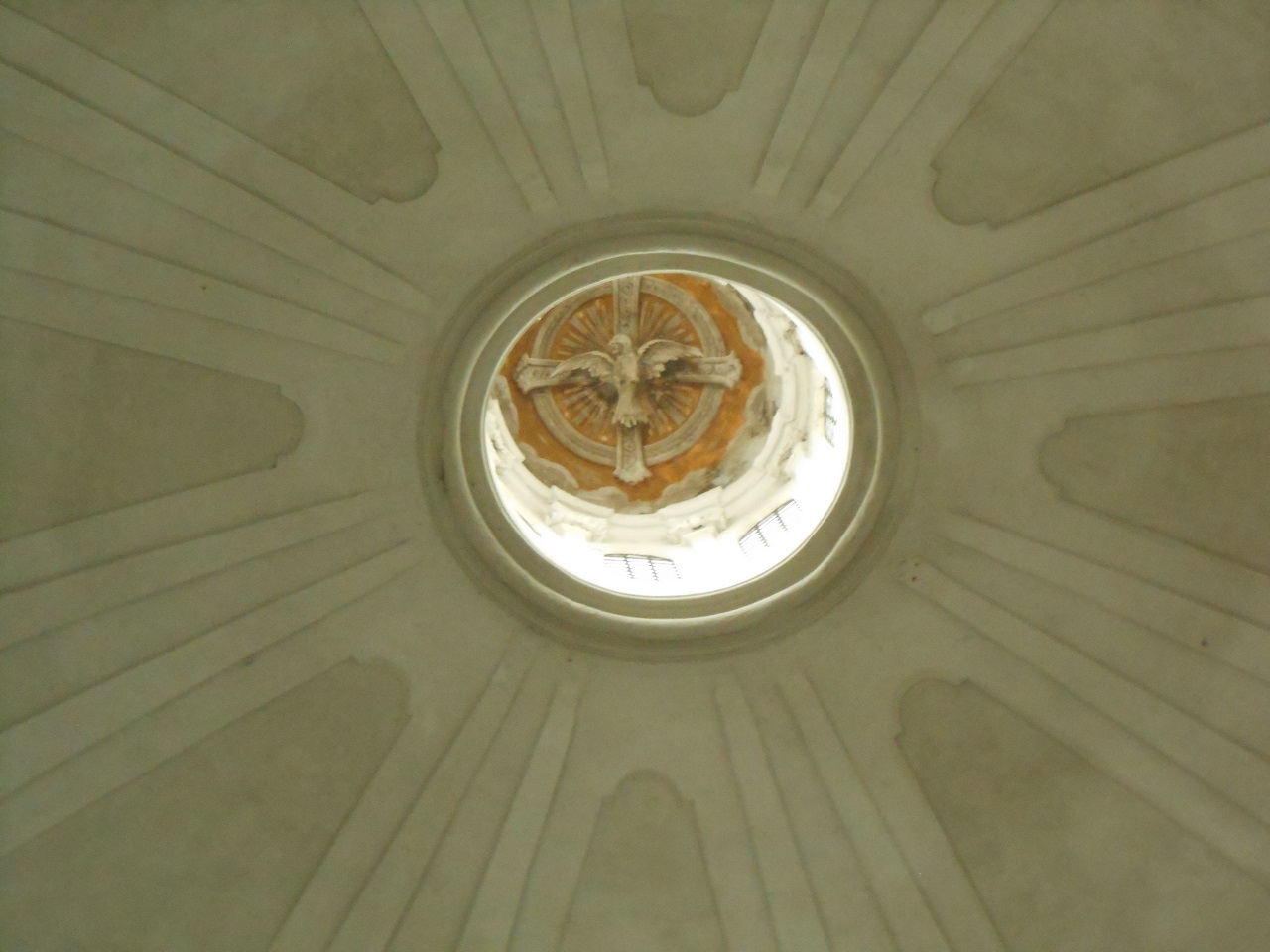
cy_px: 476
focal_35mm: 156
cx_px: 635
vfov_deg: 9.5
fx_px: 5723
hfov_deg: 12.7
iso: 800
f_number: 6.5
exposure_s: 1/15
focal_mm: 27.6
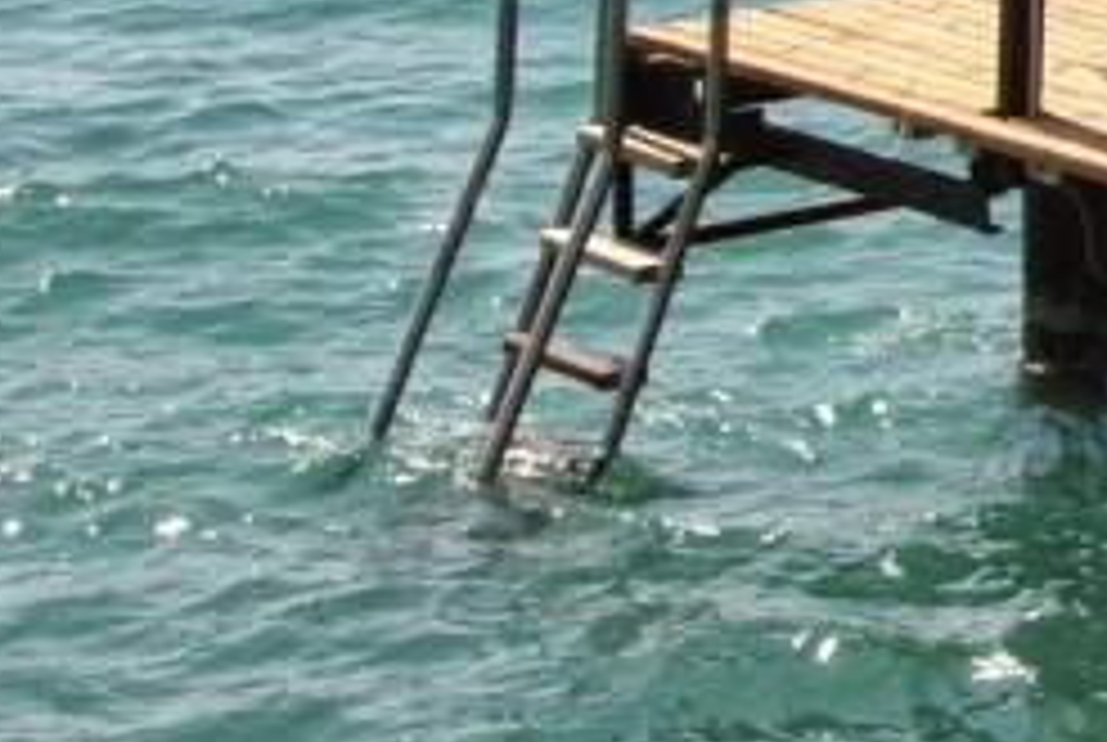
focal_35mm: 168
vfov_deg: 8.0
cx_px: 2401
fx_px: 5175
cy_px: -459
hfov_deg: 10.9
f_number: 11
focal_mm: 24
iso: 100
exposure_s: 1/200
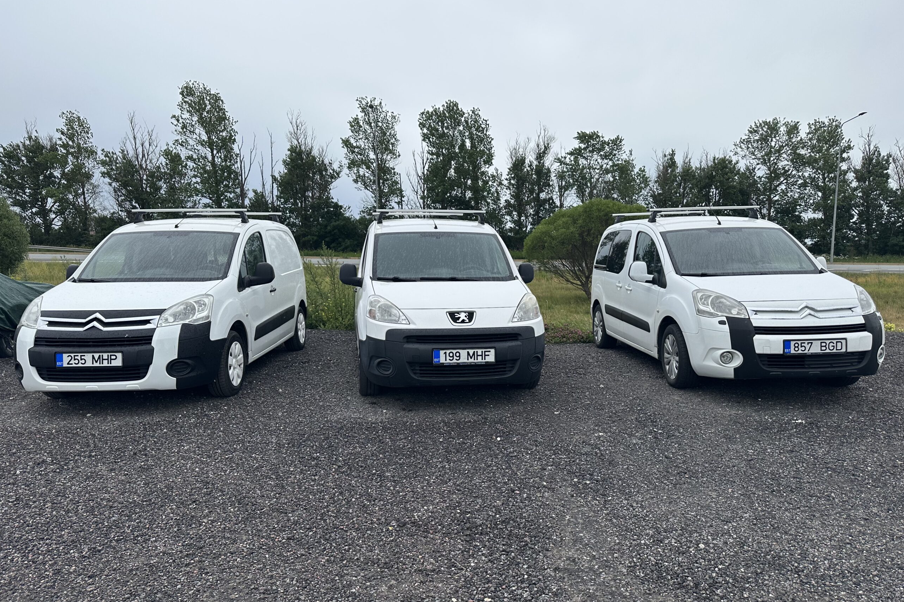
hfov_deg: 71.5
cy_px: 315
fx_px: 628
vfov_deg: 51.3
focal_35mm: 25
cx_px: 452
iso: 80
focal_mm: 6.86
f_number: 1.78
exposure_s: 1/1880
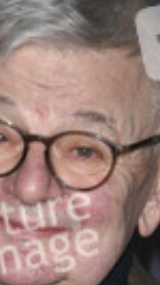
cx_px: 51
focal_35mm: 472
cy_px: 351
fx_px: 3553
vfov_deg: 4.6
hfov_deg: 2.6
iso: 400
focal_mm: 150
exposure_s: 1/200
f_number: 5.6
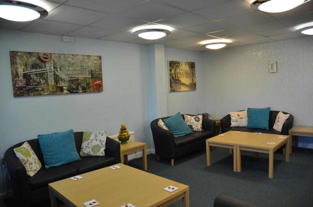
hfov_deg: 67.5
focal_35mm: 27
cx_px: 156
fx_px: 234
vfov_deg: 47.7
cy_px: 104
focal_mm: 18
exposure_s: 1/60
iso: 800
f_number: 4
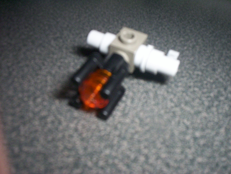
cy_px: 87
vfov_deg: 37.9
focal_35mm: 38
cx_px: 116
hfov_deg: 48.9
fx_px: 254
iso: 140
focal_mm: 4.99
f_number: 4.5
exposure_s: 1/60
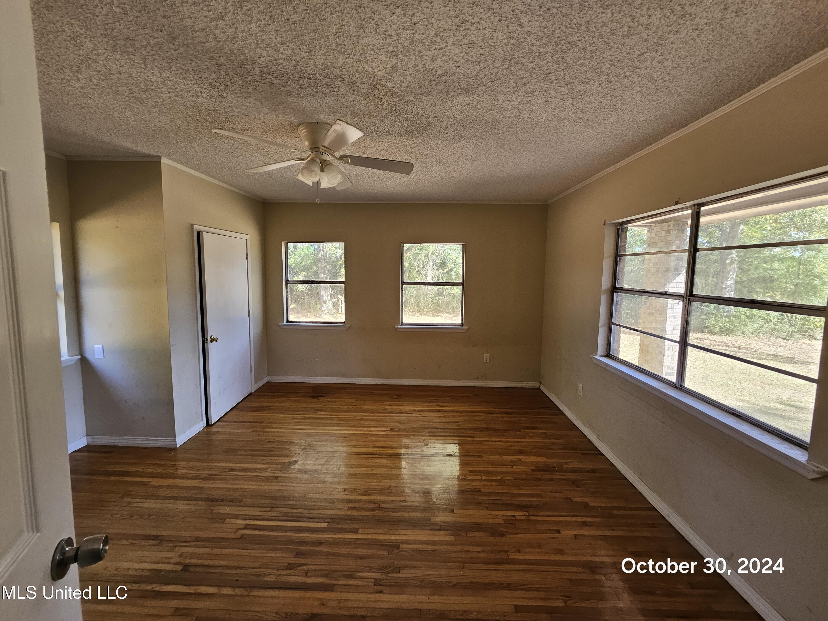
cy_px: 310
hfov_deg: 106.2
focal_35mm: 13
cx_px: 414
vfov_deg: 89.9
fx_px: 311
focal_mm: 1.7
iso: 64
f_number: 2.2
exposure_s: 1/60
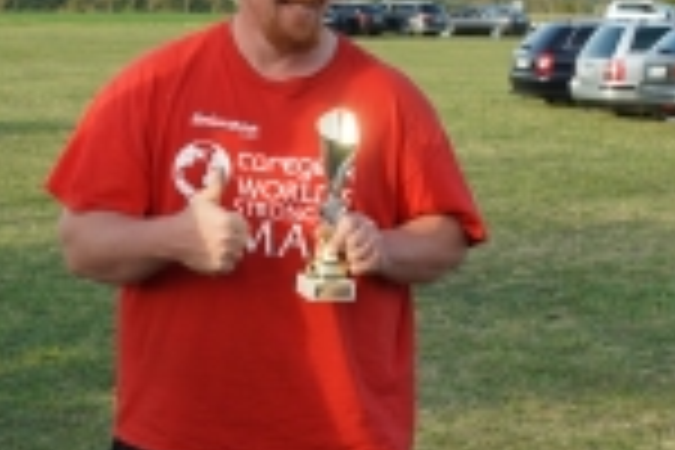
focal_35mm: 121
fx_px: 2269
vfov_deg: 11.3
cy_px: 279
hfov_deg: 16.9
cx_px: 310
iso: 200
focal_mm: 26
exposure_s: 1/200
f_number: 5.6
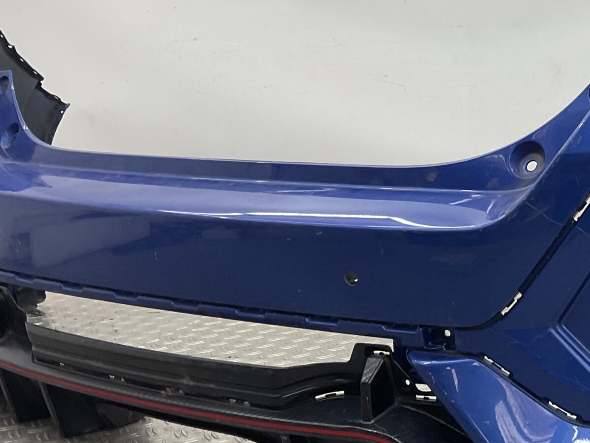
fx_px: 1057
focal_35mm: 62
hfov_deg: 29.5
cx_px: 568
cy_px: 177
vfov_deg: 23.6
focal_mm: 3
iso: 32
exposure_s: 1/120
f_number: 1.8
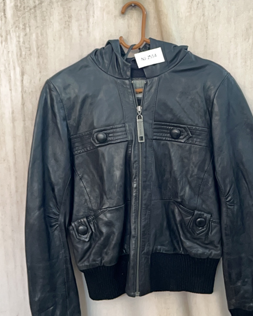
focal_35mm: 39
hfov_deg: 38.1
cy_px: 184
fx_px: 365
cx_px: 145
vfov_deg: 46.7
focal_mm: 5.1
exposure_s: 1/60
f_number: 1.6
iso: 200
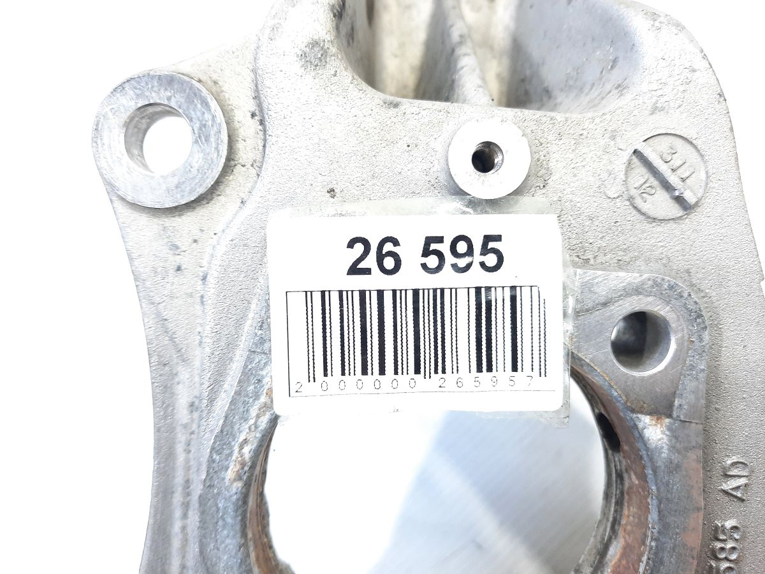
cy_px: 287
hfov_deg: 69.4
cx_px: 382
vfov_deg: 54.9
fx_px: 552
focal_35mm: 25
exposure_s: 1/50
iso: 200
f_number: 2
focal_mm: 4.6
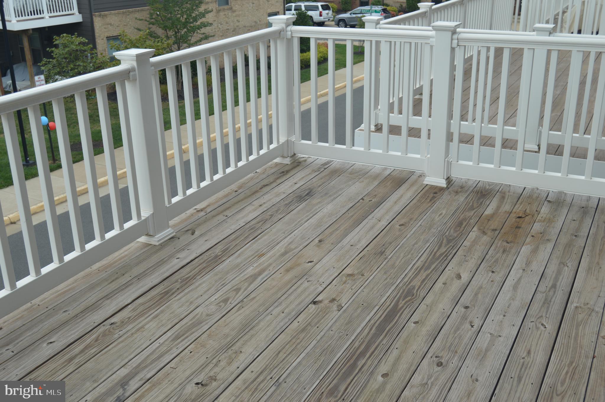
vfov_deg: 34.1
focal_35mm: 39
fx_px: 655
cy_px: 201
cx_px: 302
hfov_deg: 49.6
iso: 100
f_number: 7.1
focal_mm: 26
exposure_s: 1/200
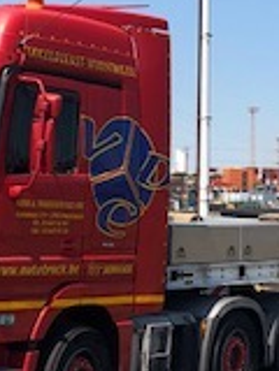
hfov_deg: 13.0
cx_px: 293
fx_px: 1204
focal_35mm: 112
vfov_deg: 17.6
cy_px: 190
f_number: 1.8
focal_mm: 3.99
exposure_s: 1/2000
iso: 20
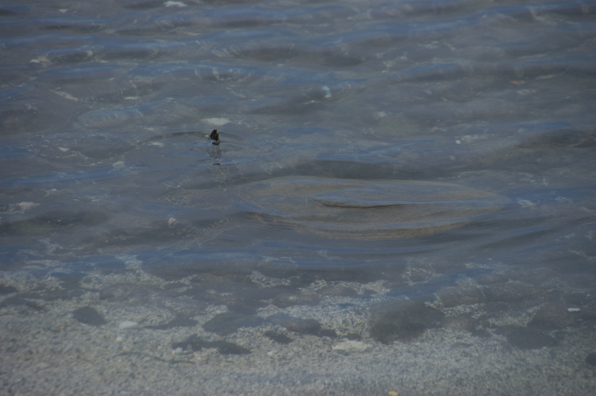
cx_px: 298
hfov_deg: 5.5
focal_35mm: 375
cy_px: 198
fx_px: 6203
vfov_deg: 3.7
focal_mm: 250
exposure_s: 1/640
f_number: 7.1
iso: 100
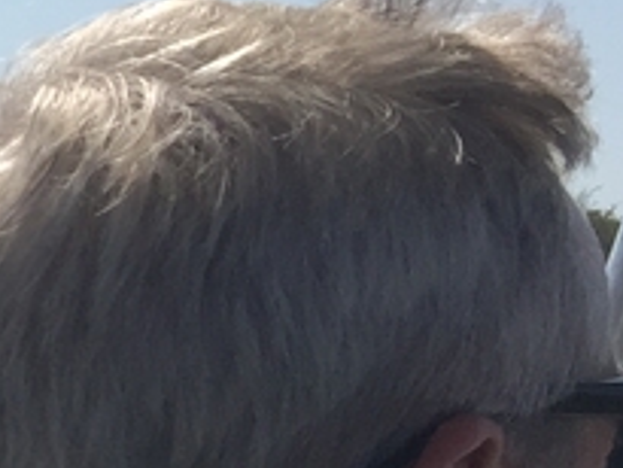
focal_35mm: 181
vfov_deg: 8.2
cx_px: -1155
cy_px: 462
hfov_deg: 9.1
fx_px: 3259
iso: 32
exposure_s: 1/2825
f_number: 2.2
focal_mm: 4.15
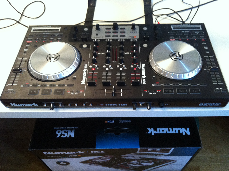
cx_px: 114
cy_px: 86
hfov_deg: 52.7
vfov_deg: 40.6
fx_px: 231
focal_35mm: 35
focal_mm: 3.85
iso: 320
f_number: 2.8
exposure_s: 1/17
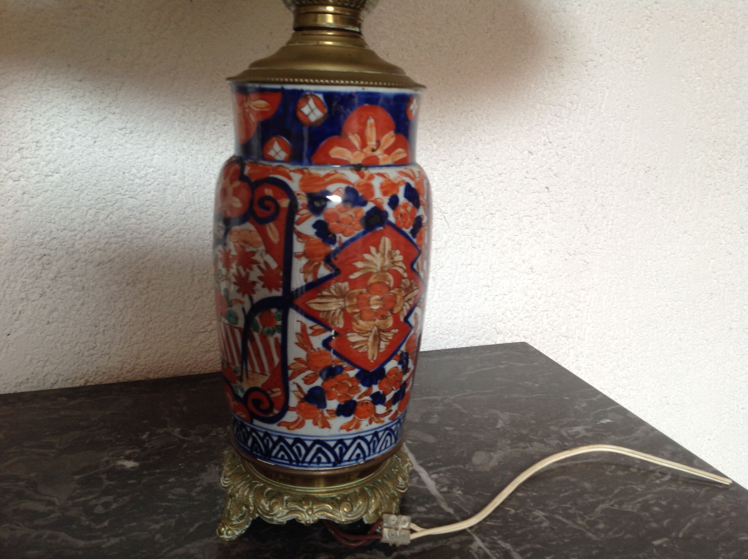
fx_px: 755
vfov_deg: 40.6
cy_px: 280
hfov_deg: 52.7
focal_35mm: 35
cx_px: 374
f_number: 2.4
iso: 50
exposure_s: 1/15
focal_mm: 4.28
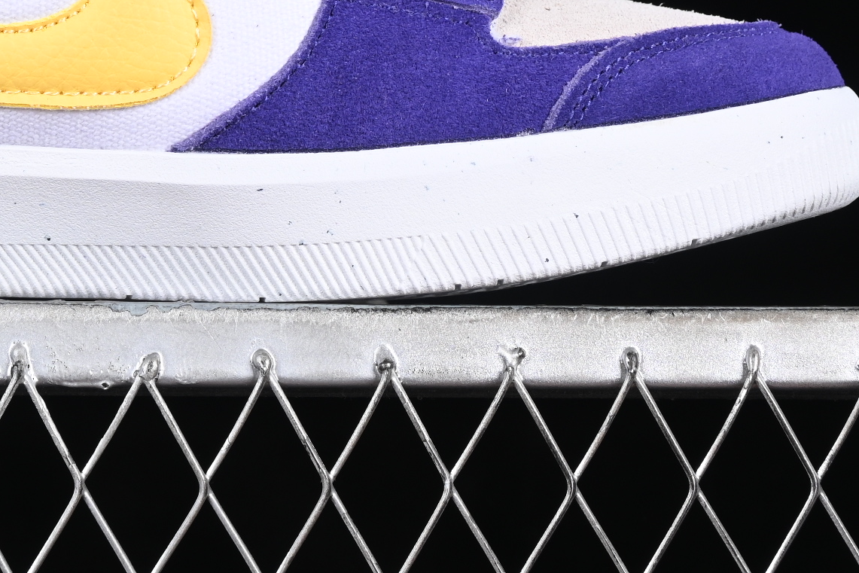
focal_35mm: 183
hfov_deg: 11.2
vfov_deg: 7.4
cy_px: -119
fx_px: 4367
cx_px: 84
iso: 160
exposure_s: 1/80
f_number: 7.1
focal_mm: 50
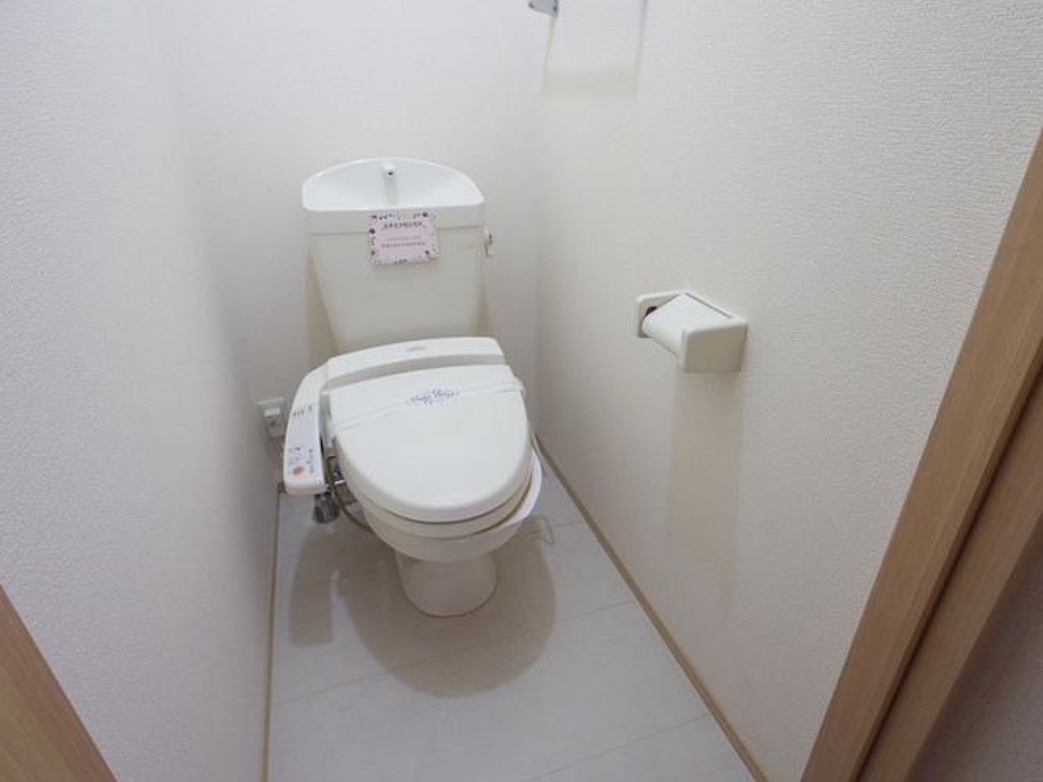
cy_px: 391
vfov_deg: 68.7
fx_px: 572
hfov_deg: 84.7
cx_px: 536
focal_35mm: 19
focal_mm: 3.9
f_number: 3.7
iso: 200
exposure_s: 1/5
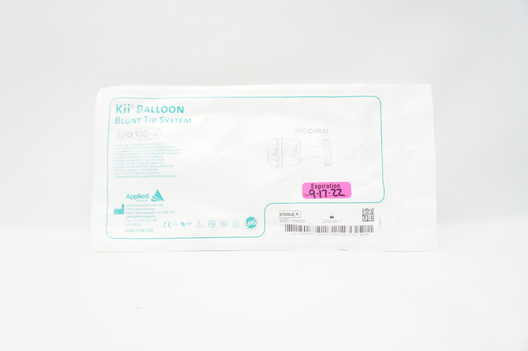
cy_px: 176
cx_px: 264
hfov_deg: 59.5
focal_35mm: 32
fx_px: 462
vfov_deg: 41.6
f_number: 4
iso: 400
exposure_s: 1/80
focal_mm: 21
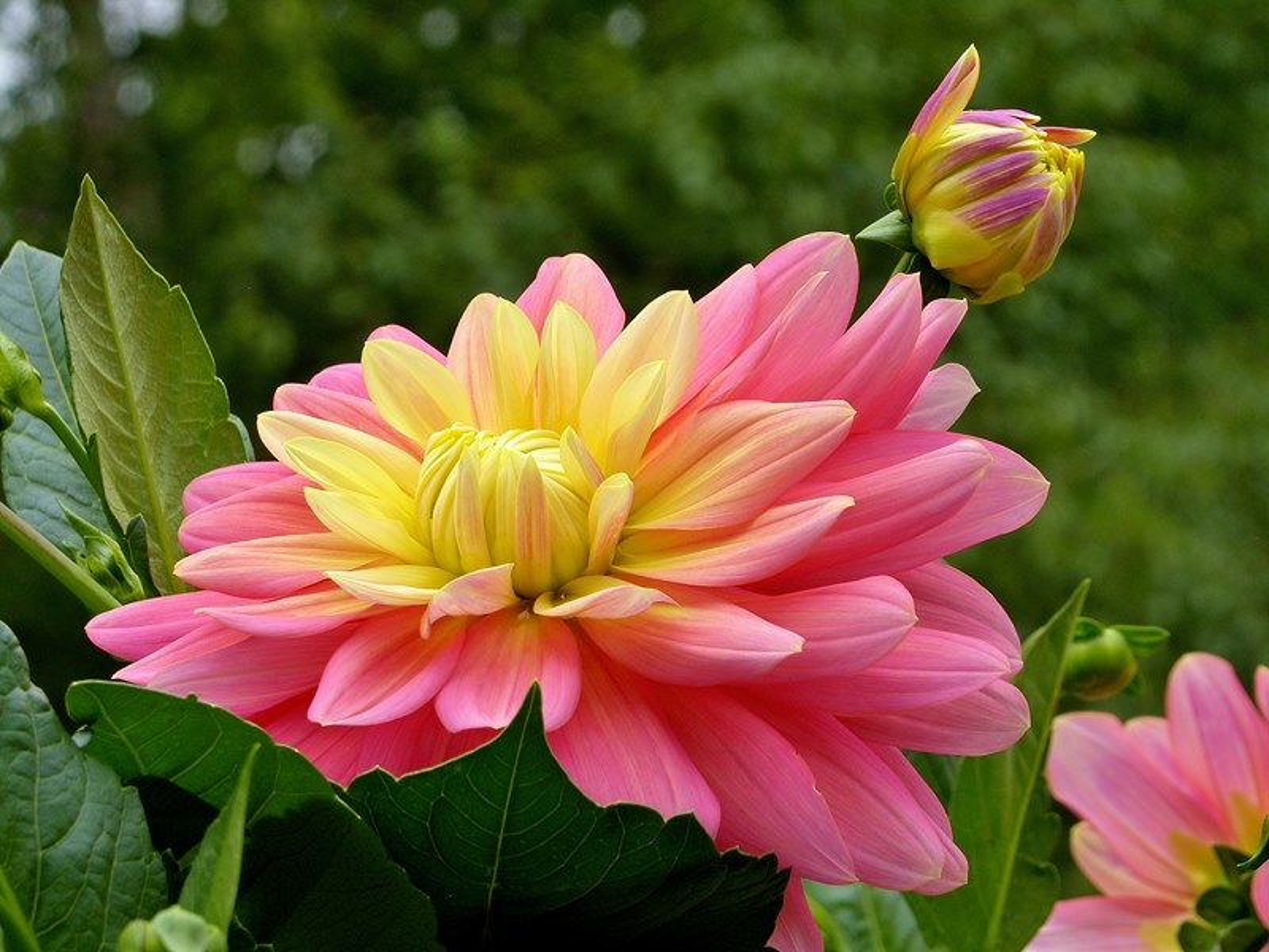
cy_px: 476
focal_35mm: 200
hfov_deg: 9.9
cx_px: 634
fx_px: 7332
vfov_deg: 7.4
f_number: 7.1
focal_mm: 51.7
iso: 50
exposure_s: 1/160
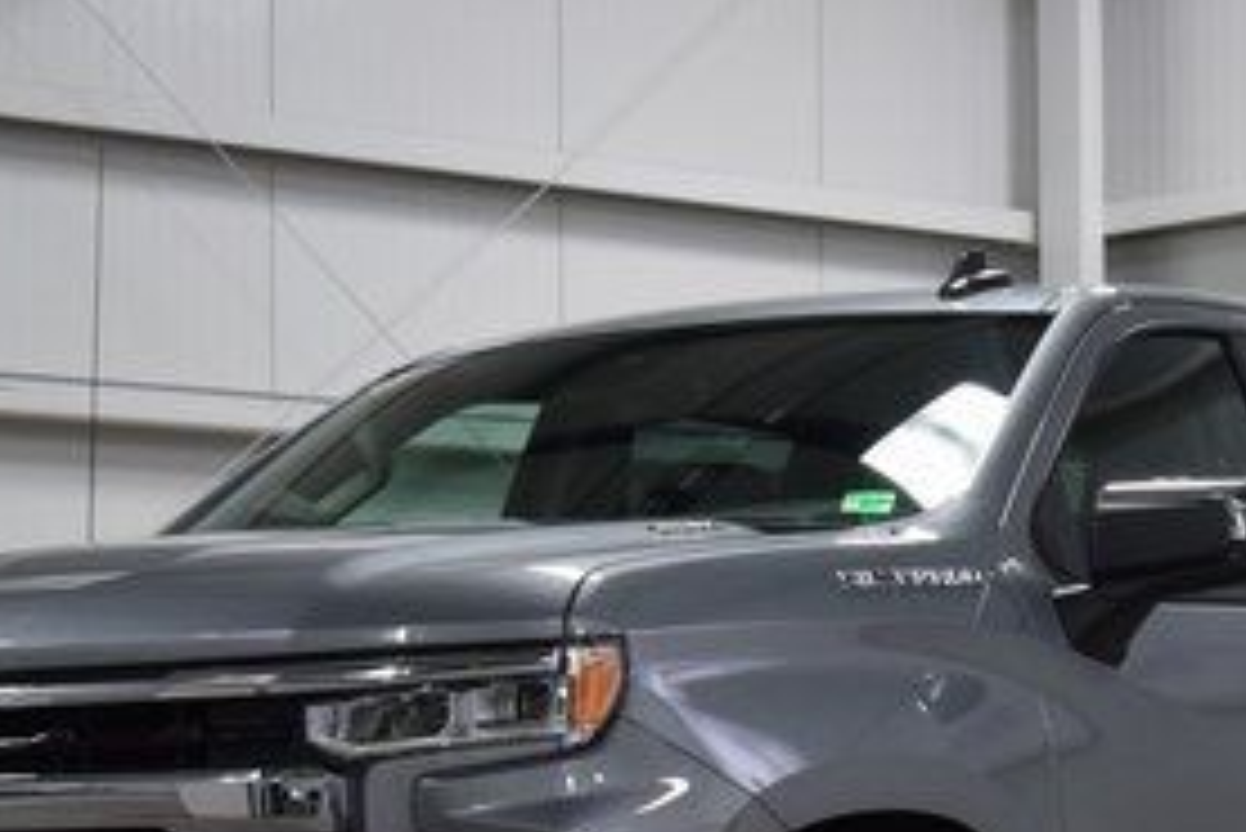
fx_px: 4086
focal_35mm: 118
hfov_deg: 17.3
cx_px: 751
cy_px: 807
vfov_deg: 11.5
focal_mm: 34
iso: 1600
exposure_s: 1/60
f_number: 8
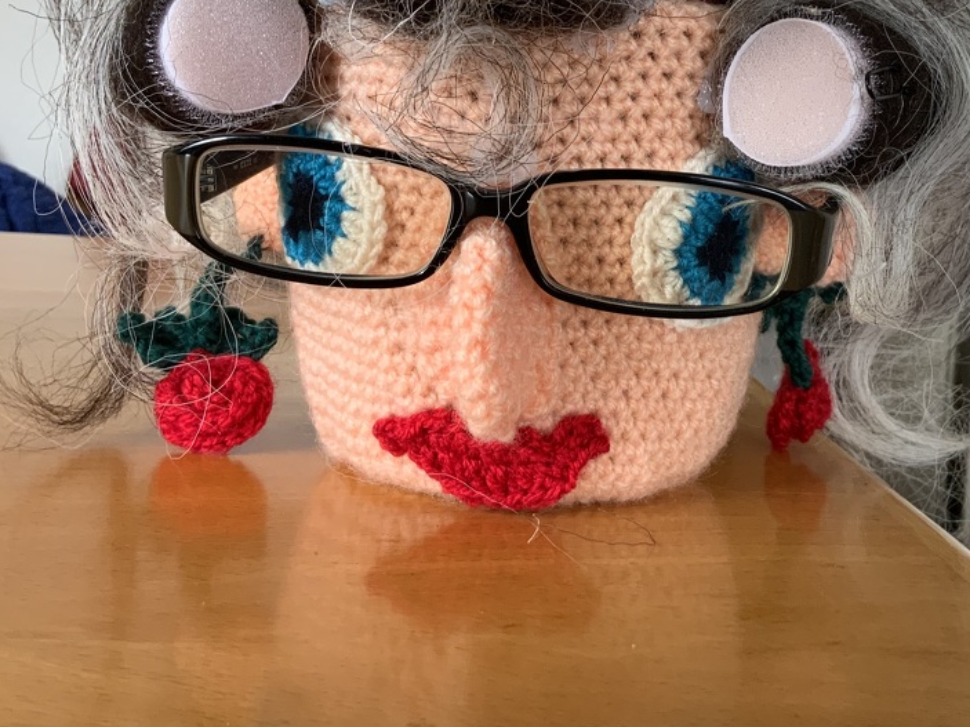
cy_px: 210
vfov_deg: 32.4
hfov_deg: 42.8
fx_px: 1233
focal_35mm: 44
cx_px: 580
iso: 64
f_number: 1.8
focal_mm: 3
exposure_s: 1/74
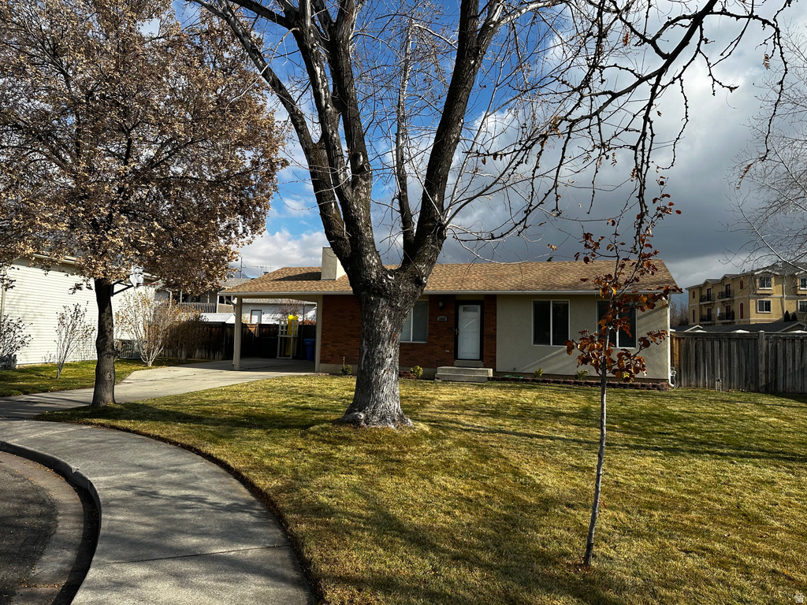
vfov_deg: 56.8
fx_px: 560
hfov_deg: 71.6
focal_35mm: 24
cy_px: 302
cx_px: 404
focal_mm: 6.86
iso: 80
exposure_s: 1/3597
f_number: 1.78
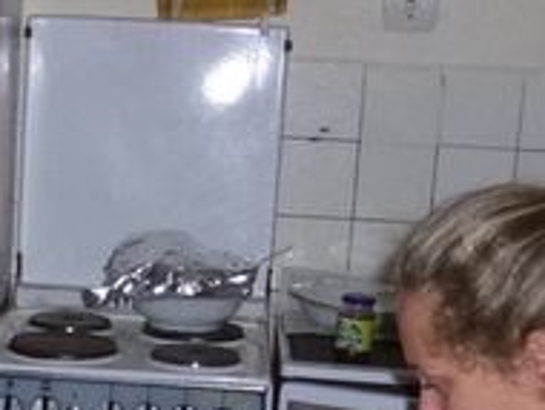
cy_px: 510
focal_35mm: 105
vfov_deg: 13.7
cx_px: 40
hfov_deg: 18.4
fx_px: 1655
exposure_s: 1/125
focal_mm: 4.5
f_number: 3.1
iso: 200
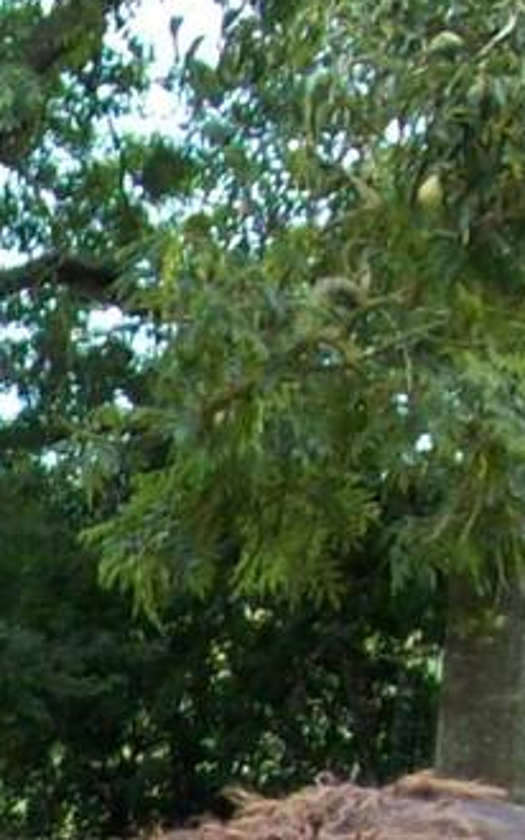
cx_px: -714
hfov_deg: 5.5
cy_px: 1349
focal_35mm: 231
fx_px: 5293
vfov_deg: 8.8
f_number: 3
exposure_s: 1/155
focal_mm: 7.6
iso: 80
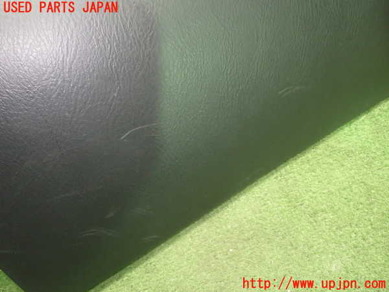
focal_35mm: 30
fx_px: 337
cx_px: 194
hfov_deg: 60.0
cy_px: 146
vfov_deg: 46.8
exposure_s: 1/30
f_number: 2.3
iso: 500
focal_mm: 5.4
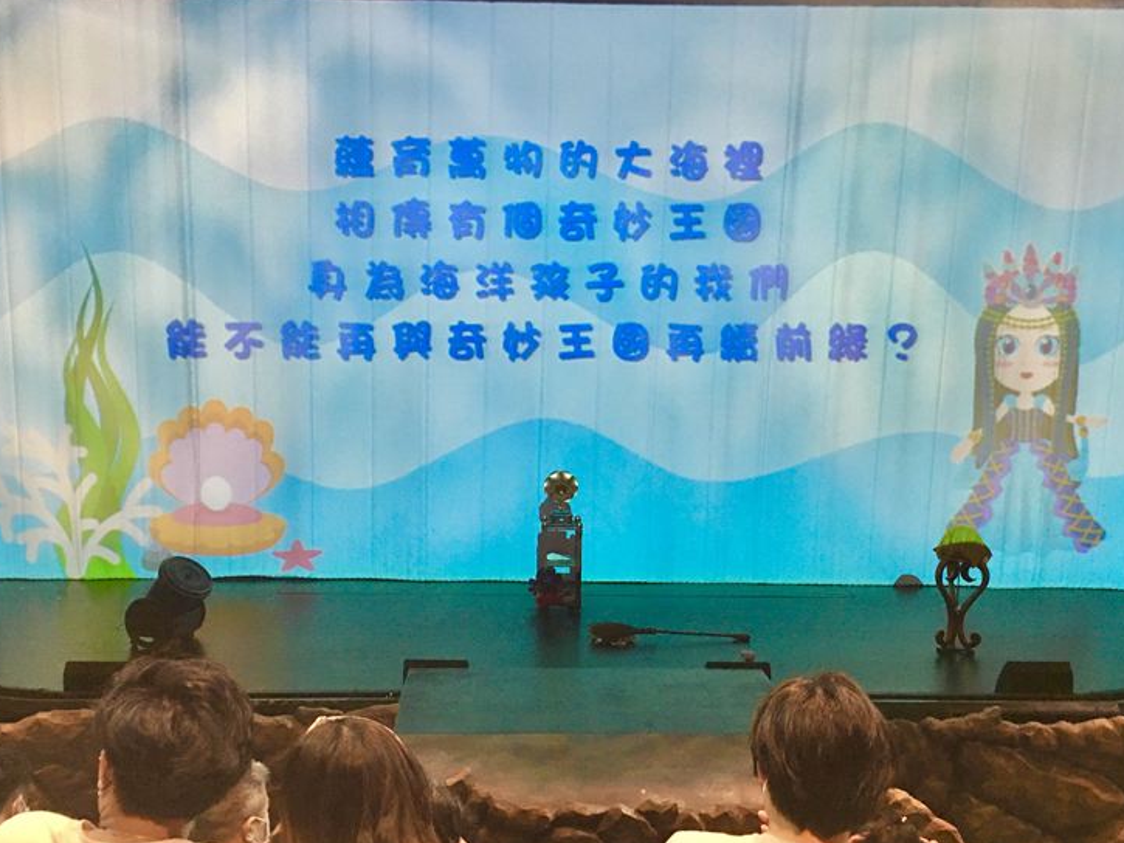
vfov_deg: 44.1
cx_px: 572
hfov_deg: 56.8
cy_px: 457
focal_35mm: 32
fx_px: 1039
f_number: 2.2
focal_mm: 4.15
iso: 100
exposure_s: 1/8
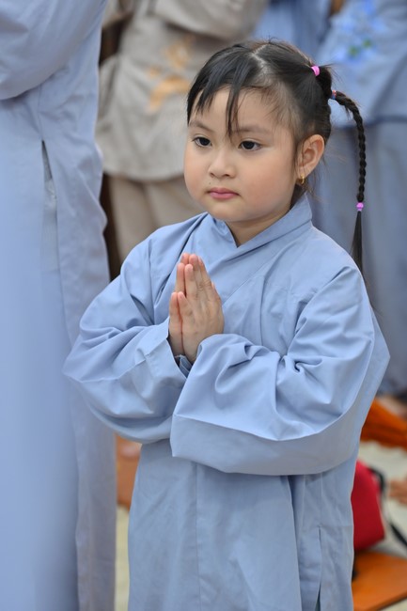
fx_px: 2036
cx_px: 204
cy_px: 306
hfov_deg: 11.4
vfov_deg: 17.1
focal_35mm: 120
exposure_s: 1/60
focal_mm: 120
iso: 1250
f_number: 4.5
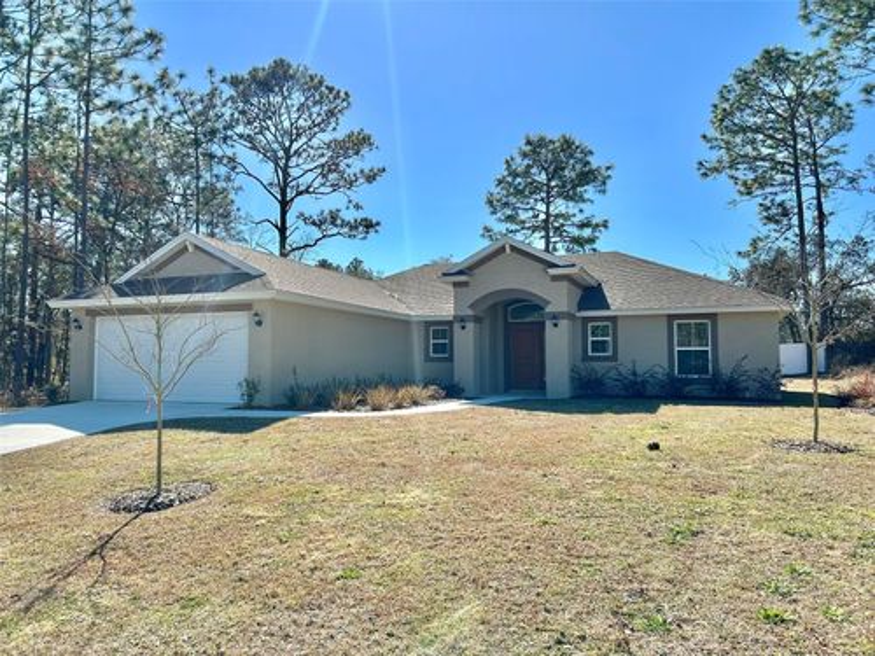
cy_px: 328
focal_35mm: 26
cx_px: 438
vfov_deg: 53.1
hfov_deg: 67.3
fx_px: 657
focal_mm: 5.7
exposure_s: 1/4274
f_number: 1.5
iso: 50
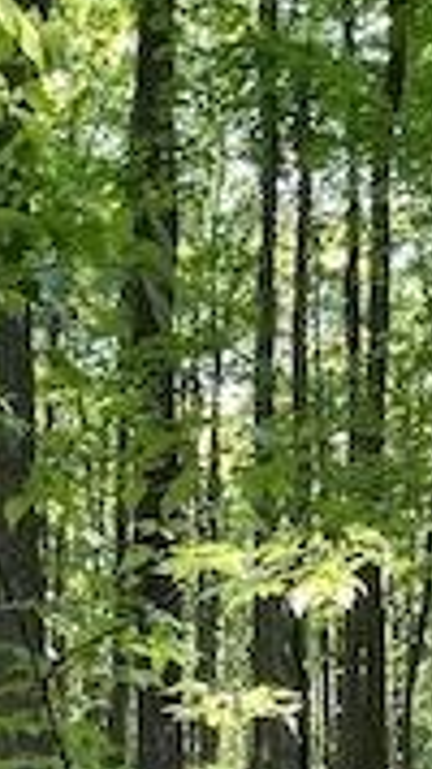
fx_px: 1040
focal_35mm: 51
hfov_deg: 23.4
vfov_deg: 33.7
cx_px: 255
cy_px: 899
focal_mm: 1.57
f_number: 1.8
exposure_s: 1/99
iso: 100
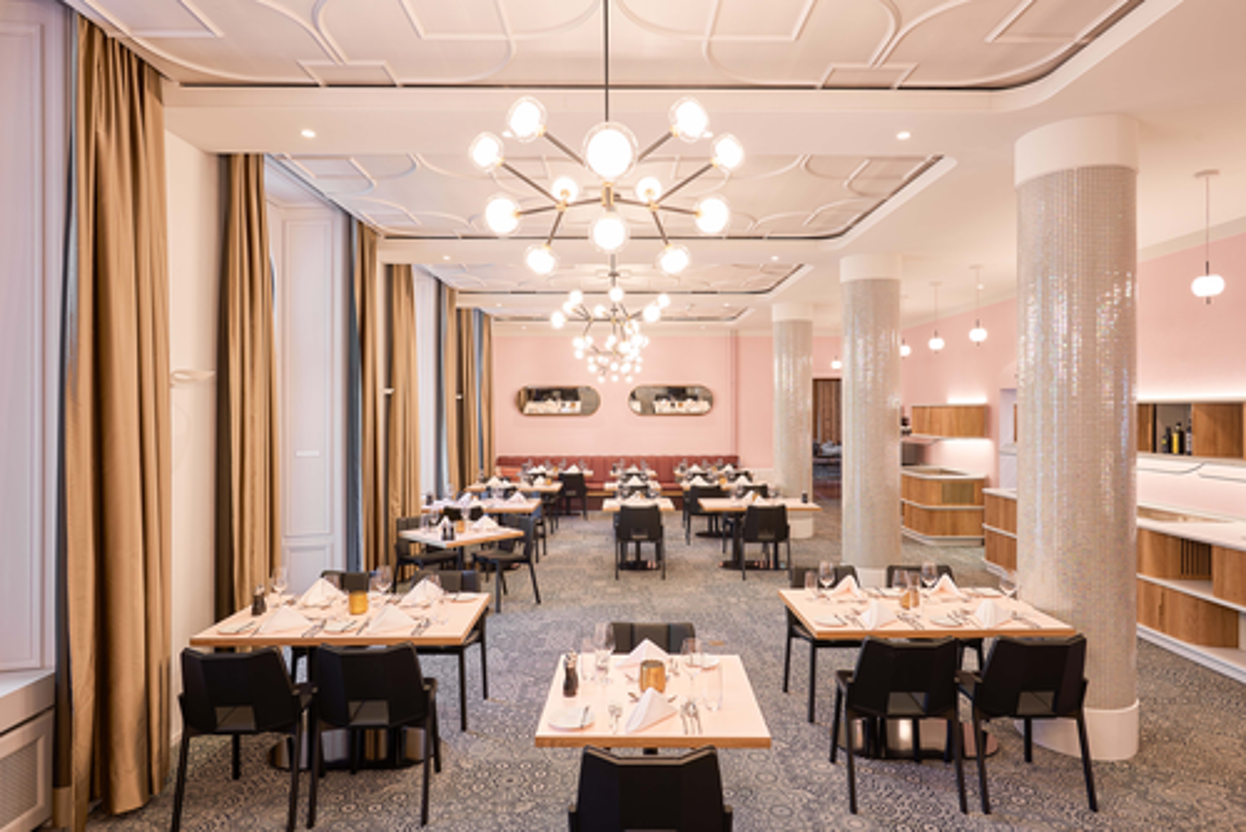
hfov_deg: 83.9
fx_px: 693
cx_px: 623
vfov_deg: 62.0
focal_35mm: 20
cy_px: 416
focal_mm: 20
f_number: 8
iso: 125
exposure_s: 2
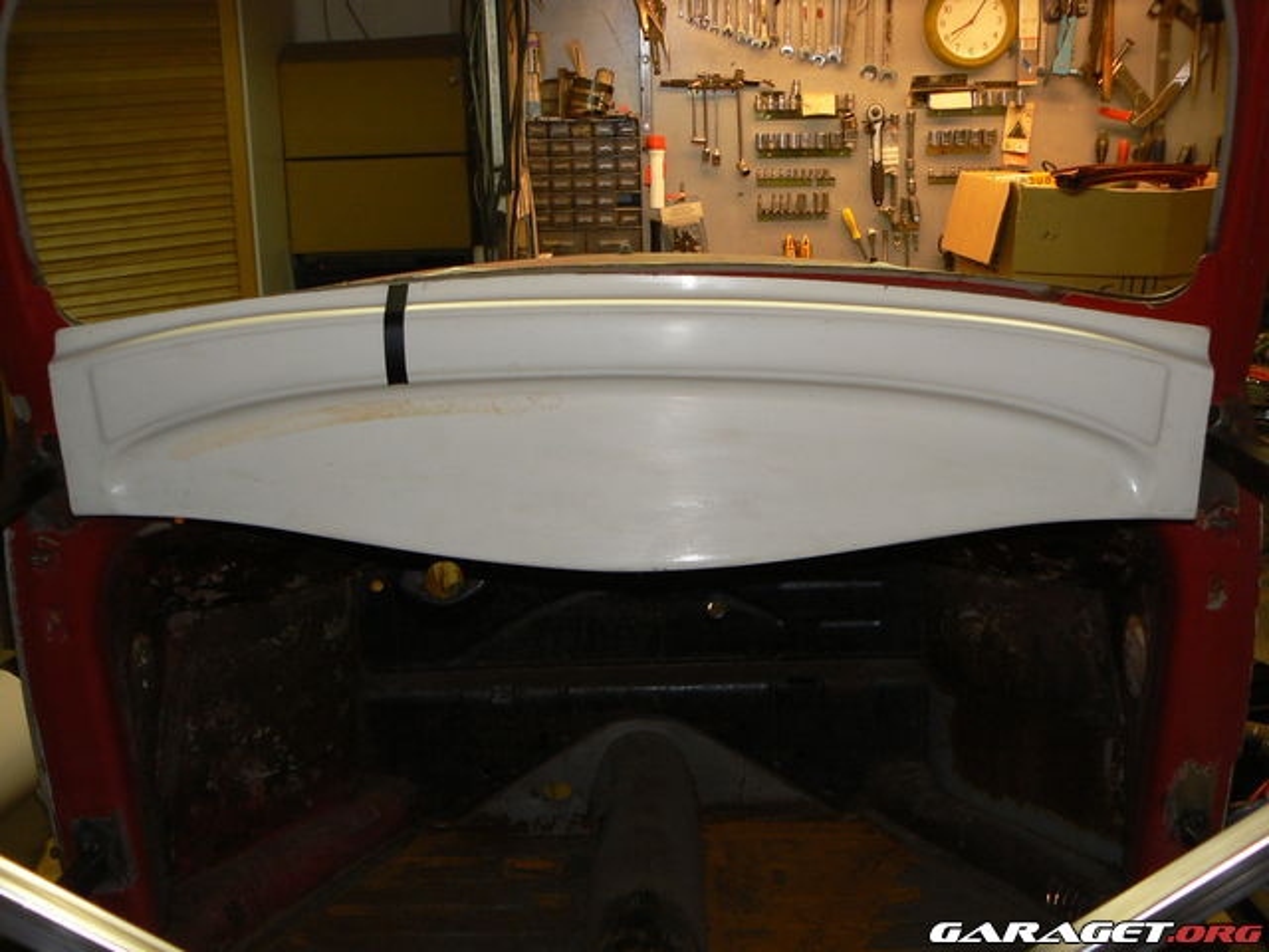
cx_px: 634
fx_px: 1503
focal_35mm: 41
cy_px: 476
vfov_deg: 35.1
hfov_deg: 45.8
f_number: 2.8
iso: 100
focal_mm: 6.8
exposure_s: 1/30
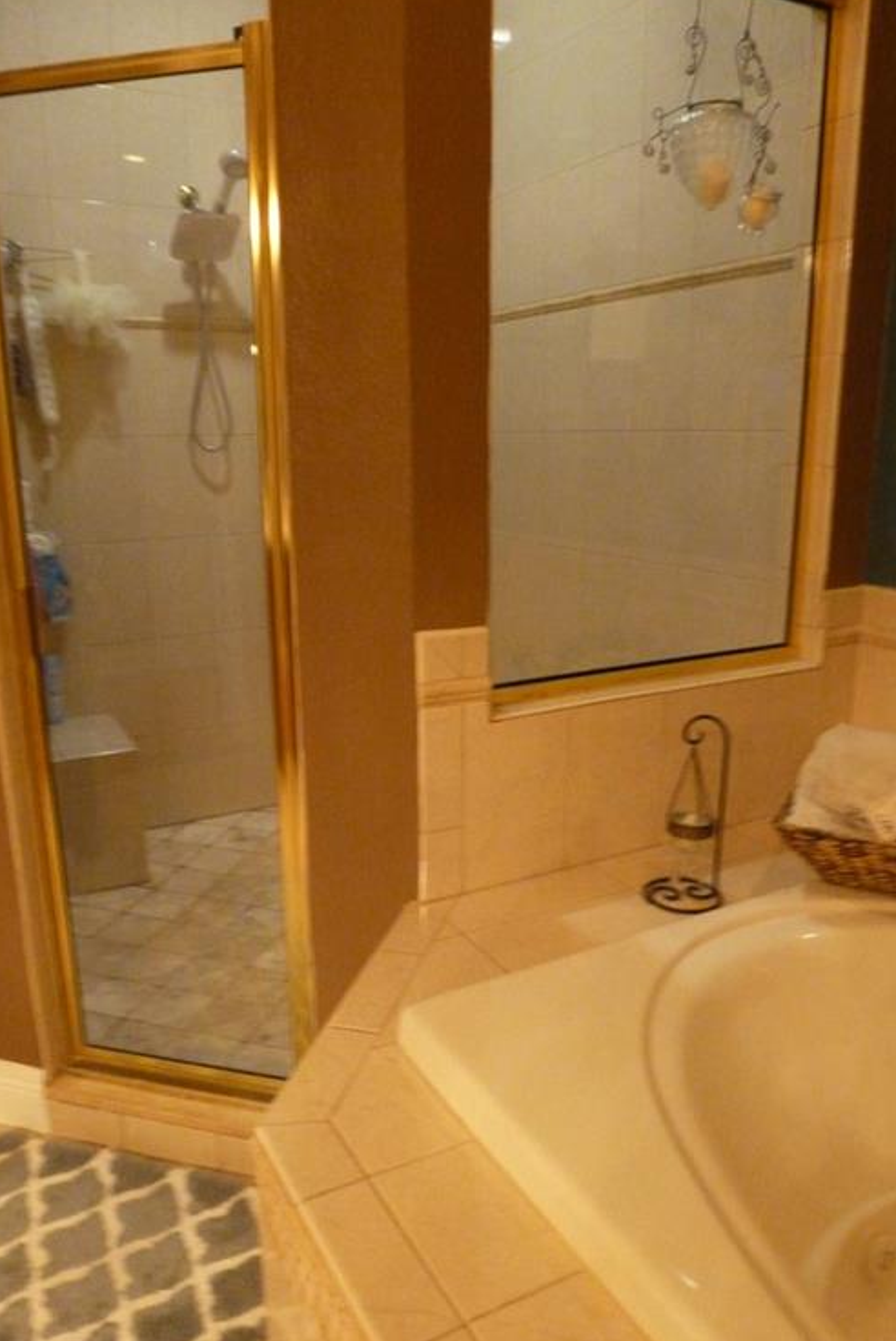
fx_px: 970
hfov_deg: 49.6
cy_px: 677
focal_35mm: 26
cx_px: 461
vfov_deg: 69.4
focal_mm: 4.3
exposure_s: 1/13
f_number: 3.3
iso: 800
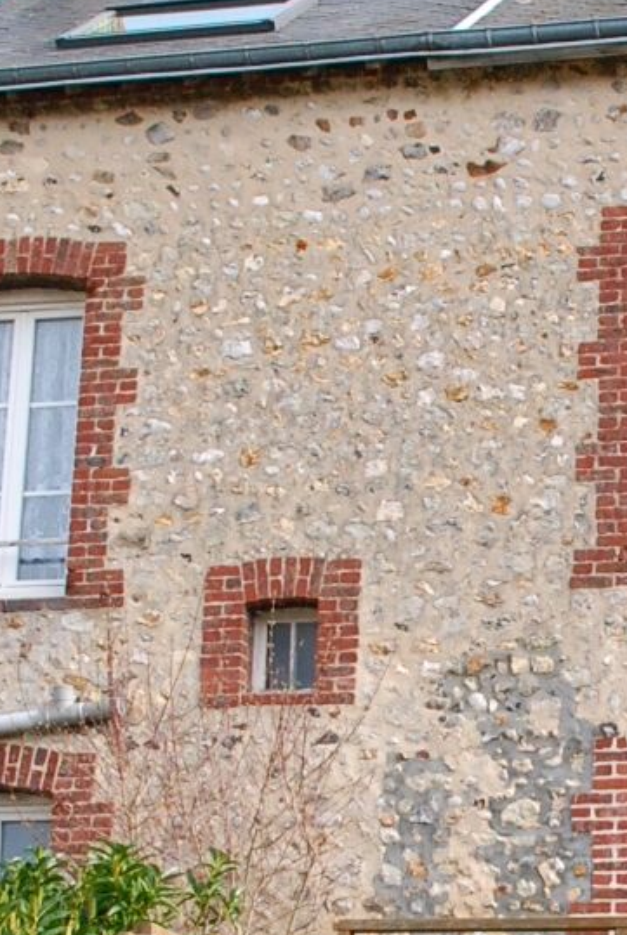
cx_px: 613
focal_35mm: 97
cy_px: 831
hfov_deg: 14.0
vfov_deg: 20.6
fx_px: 2526
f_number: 13
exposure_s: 1/200
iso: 640
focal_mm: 18
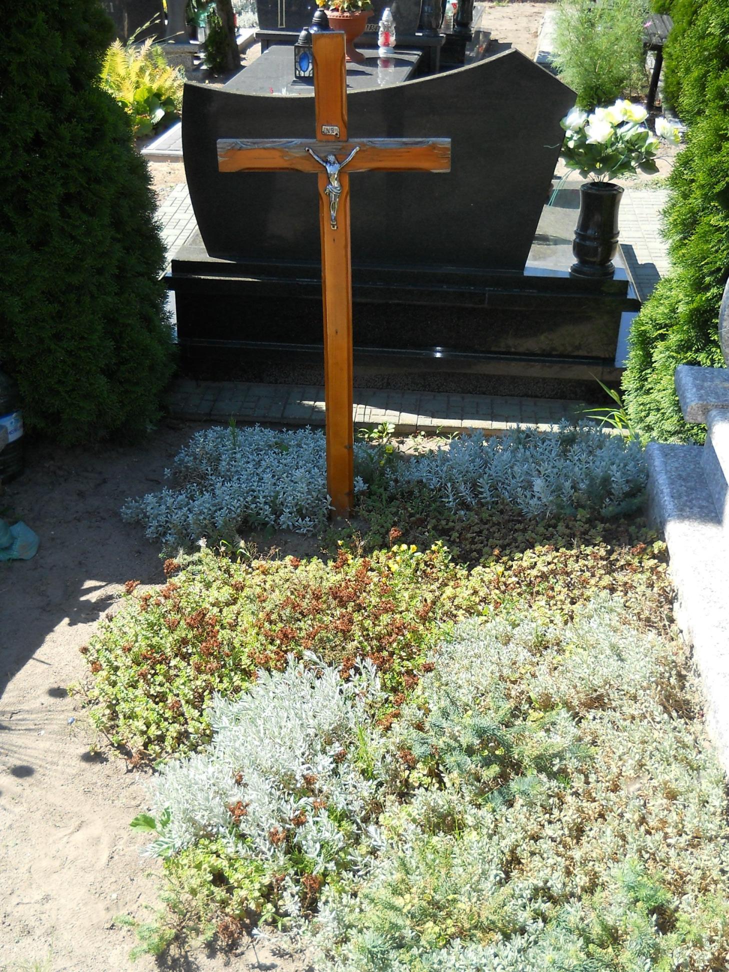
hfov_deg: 35.1
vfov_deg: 45.8
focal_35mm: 41
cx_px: 364
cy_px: 486
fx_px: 1151
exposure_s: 1/320
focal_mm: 6.72
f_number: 3.1
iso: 80
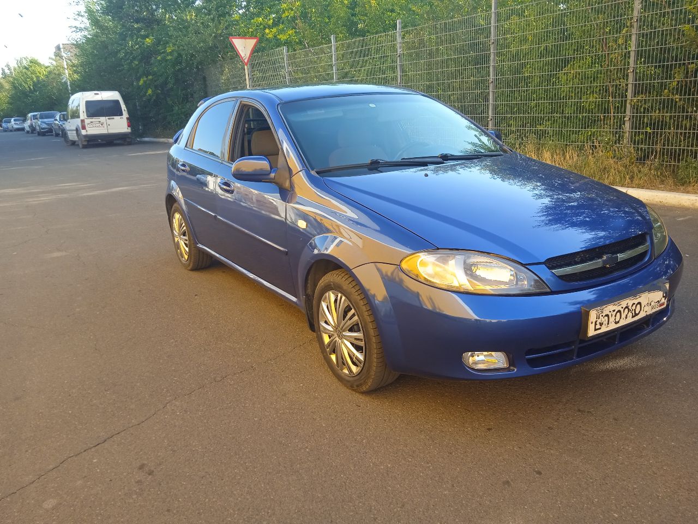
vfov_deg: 49.7
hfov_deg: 63.4
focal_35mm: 28
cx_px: 349
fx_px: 565
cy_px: 262
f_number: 2.2
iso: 114
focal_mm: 3.43
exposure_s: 1/148
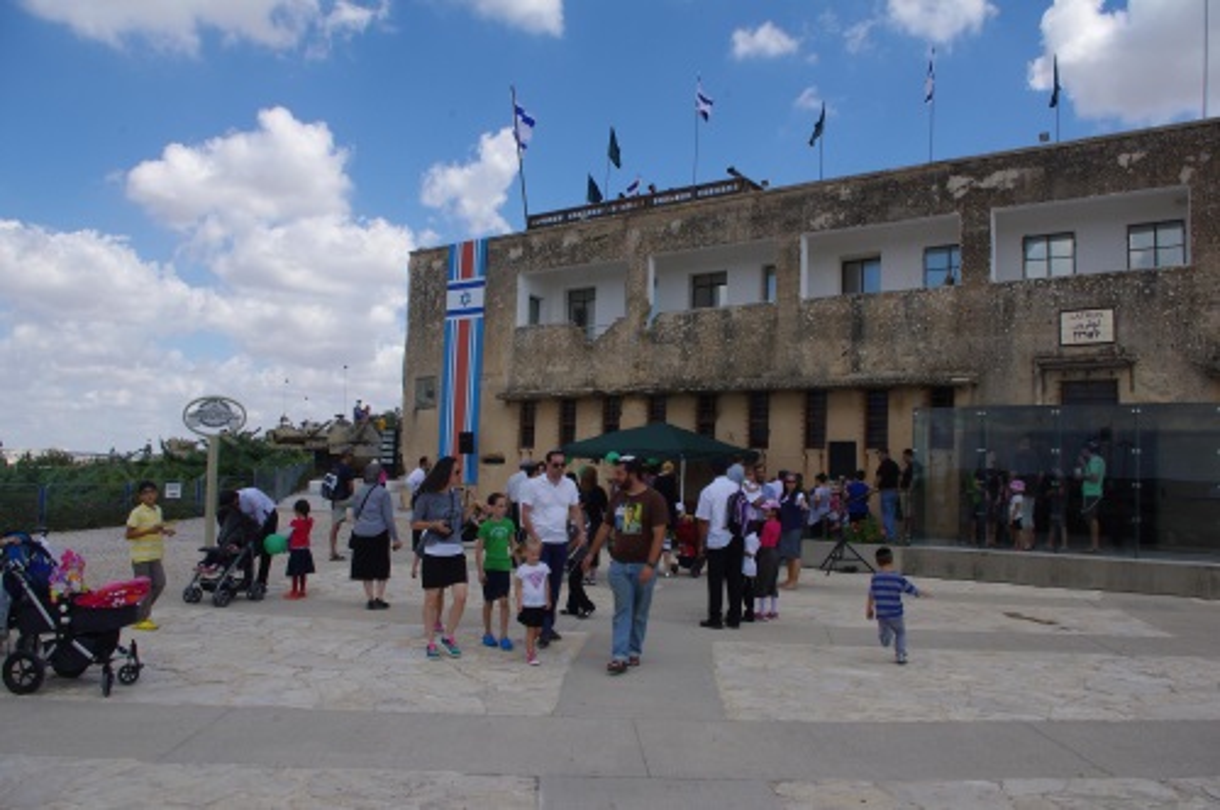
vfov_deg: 47.8
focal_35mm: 27
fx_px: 914
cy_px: 405
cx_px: 610
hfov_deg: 67.4
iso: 200
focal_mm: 18
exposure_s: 1/200
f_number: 11
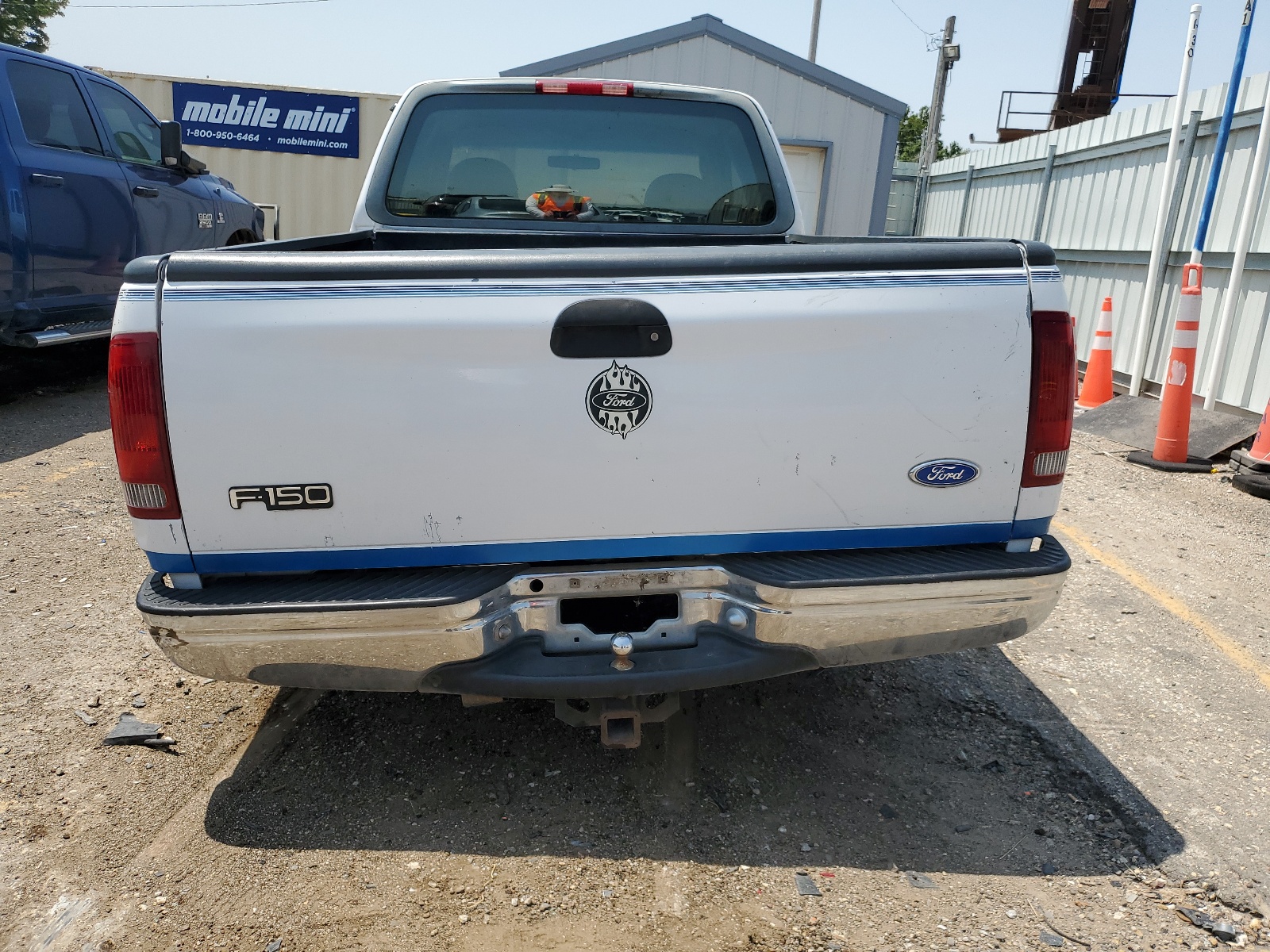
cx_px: 635
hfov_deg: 67.3
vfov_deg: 53.1
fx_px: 954
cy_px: 476
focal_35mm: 26
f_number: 1.5
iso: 50
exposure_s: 1/3333
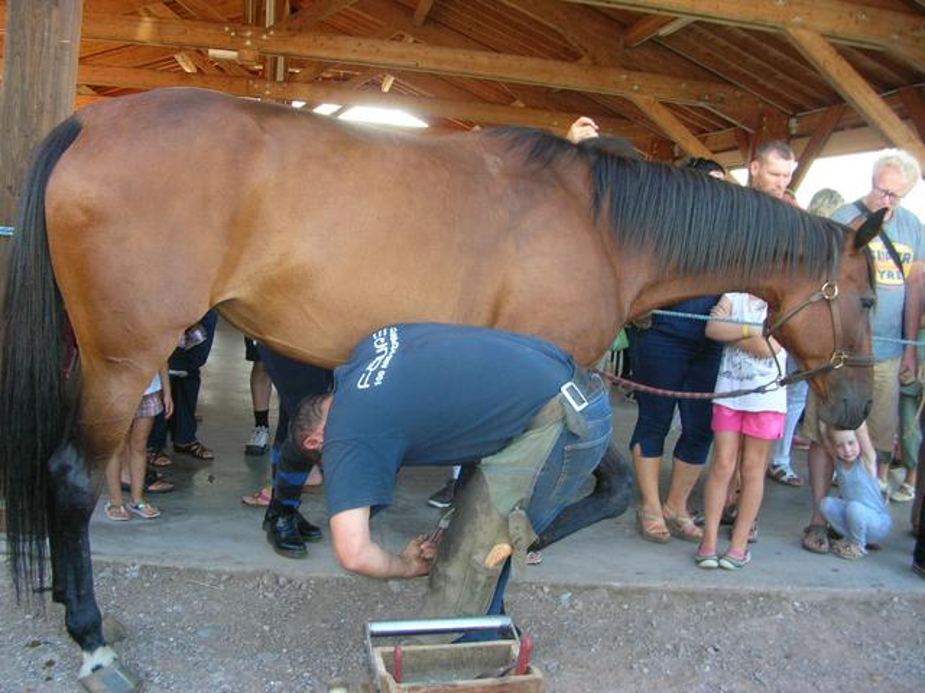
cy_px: 346
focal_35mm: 35
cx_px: 462
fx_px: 935
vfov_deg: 40.7
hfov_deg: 52.6
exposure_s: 1/30
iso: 51
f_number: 2.8
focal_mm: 5.8
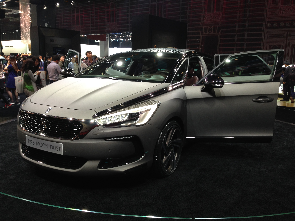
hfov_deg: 55.4
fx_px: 281
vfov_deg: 42.9
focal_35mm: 33
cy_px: 110
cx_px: 148
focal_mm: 4.12
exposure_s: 1/60
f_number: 2.4
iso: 64
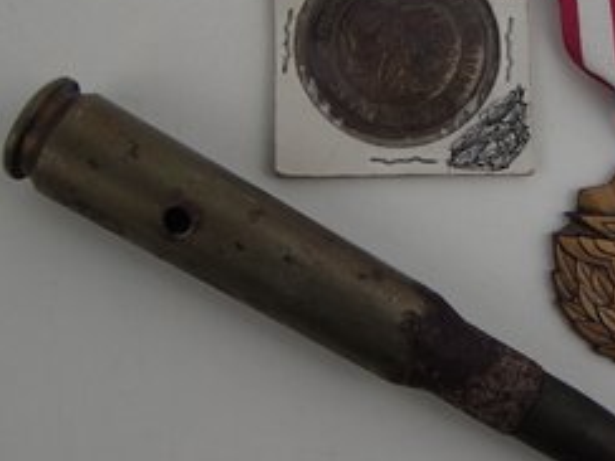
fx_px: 924
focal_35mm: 52
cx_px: 389
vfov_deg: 28.0
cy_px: 205
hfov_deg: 36.6
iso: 125
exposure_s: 1/160
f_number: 4.7
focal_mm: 6.64
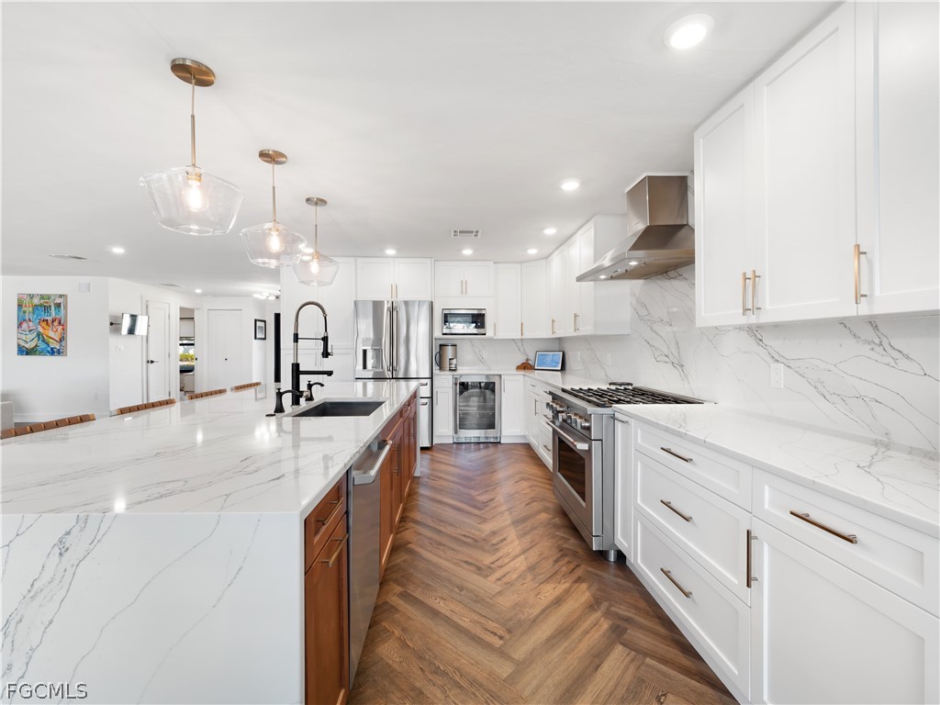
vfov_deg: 85.7
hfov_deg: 102.1
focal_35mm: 14
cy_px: 352
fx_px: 380
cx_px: 470
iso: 200
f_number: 7.1
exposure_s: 1/4
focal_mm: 7
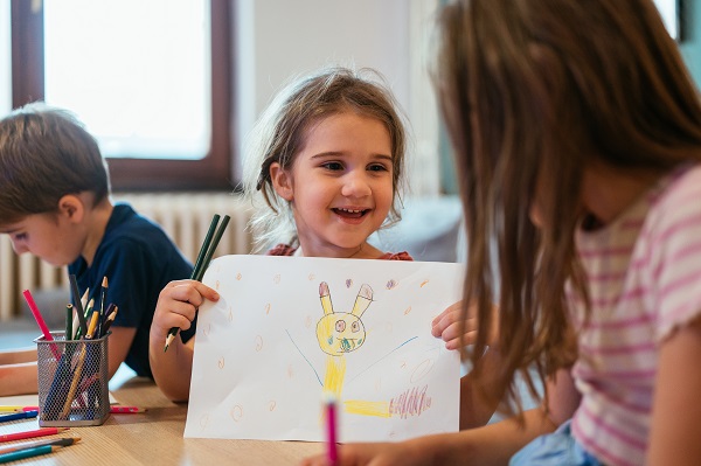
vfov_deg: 26.9
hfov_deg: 39.6
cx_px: 350
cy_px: 233
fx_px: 973
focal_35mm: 50
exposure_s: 1/125
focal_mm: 50
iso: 800
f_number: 1.8
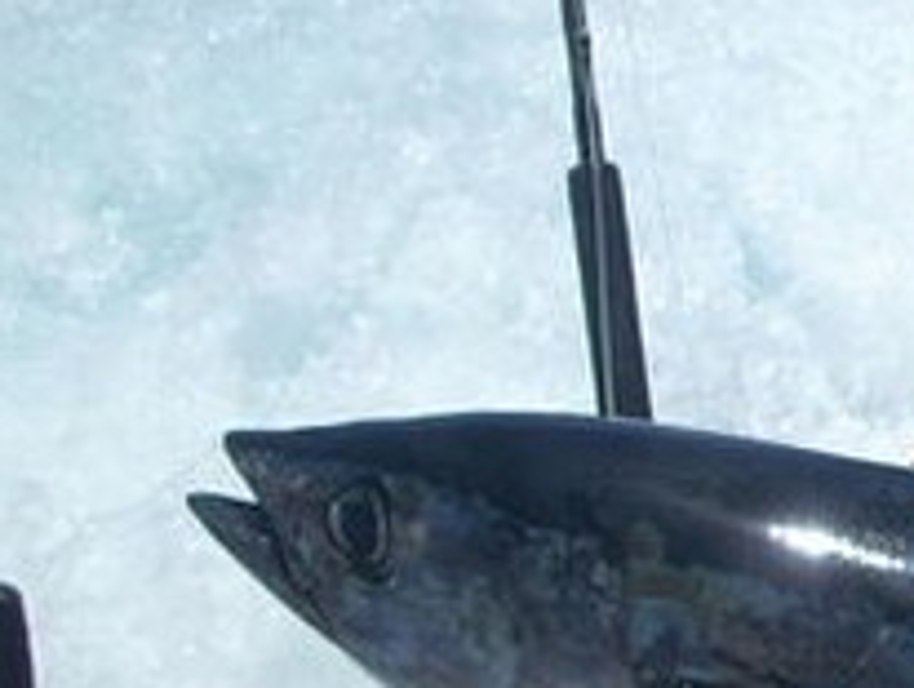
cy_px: 435
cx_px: 1309
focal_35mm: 113
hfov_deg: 16.1
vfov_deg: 13.1
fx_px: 2987
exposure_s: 1/546
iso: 64
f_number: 5.6
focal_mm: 6.2
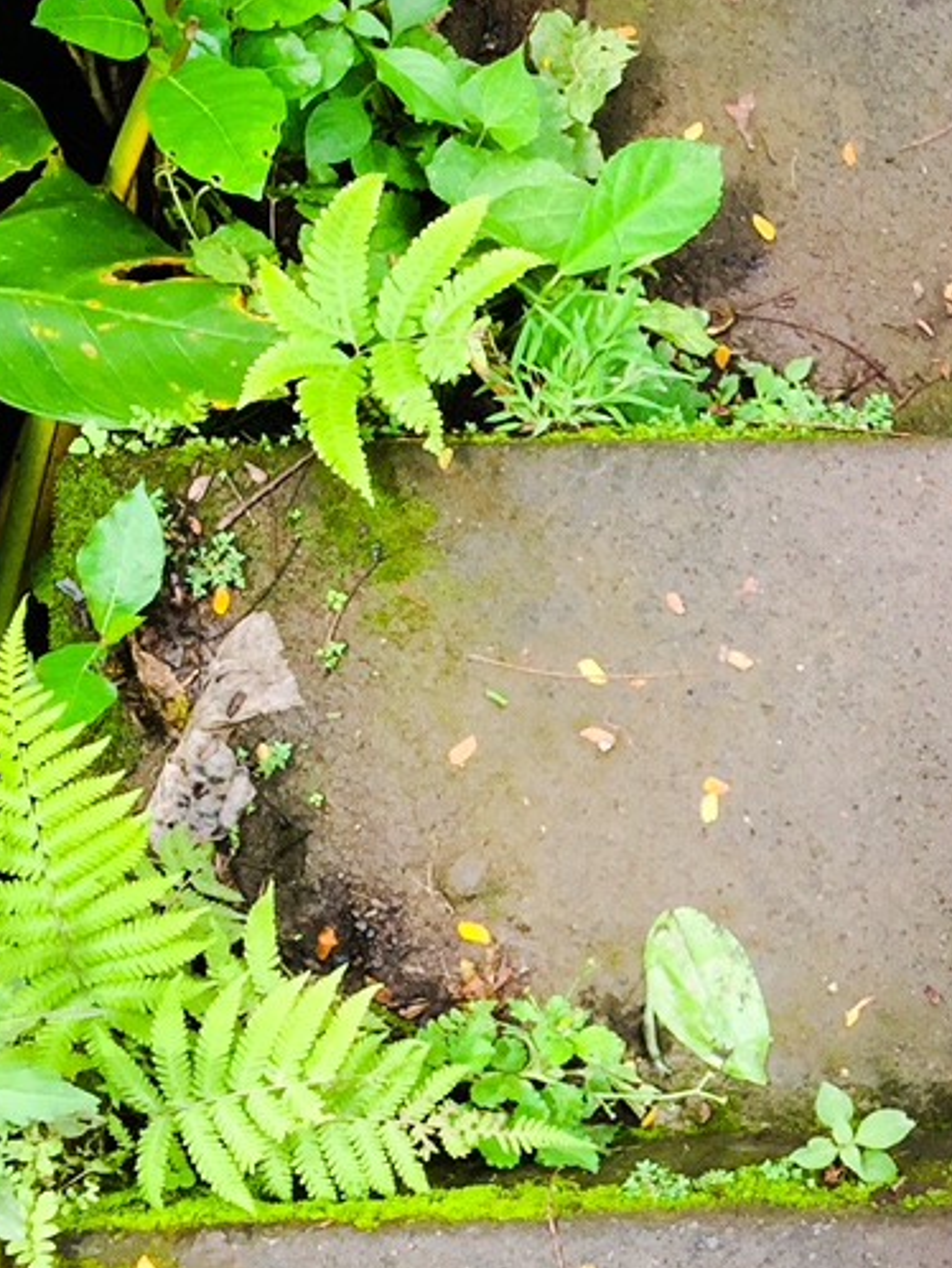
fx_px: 3481
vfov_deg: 20.6
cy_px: 601
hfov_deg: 14.8
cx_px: 1275
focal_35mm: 95
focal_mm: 4.15
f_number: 2.2
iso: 32
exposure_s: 1/125
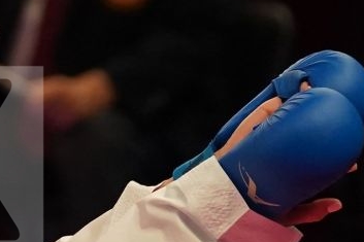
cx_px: -53
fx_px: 10106
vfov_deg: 1.4
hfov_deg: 2.1
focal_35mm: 1000
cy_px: -206
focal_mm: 131
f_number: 2.8
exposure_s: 1/1000
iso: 2000
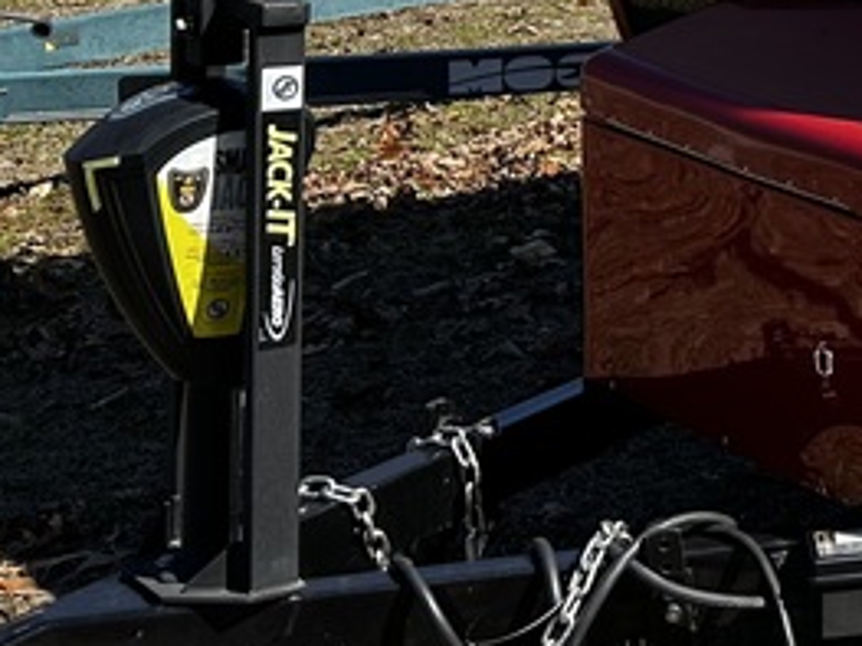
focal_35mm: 99
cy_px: -98
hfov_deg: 16.2
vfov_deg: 14.5
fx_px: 2464
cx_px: 1622
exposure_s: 1/3571
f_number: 1.5
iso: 50
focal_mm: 5.7
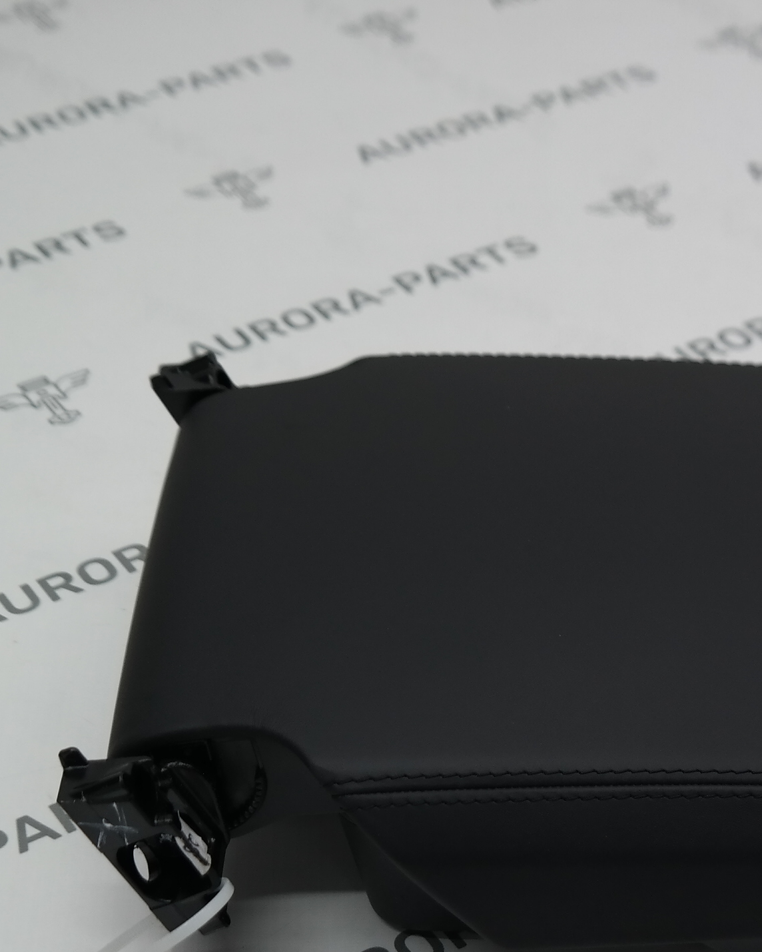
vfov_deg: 19.7
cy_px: 634
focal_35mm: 97
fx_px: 2733
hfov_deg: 15.6
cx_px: 715
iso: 200
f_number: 4
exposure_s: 1/100
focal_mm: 25
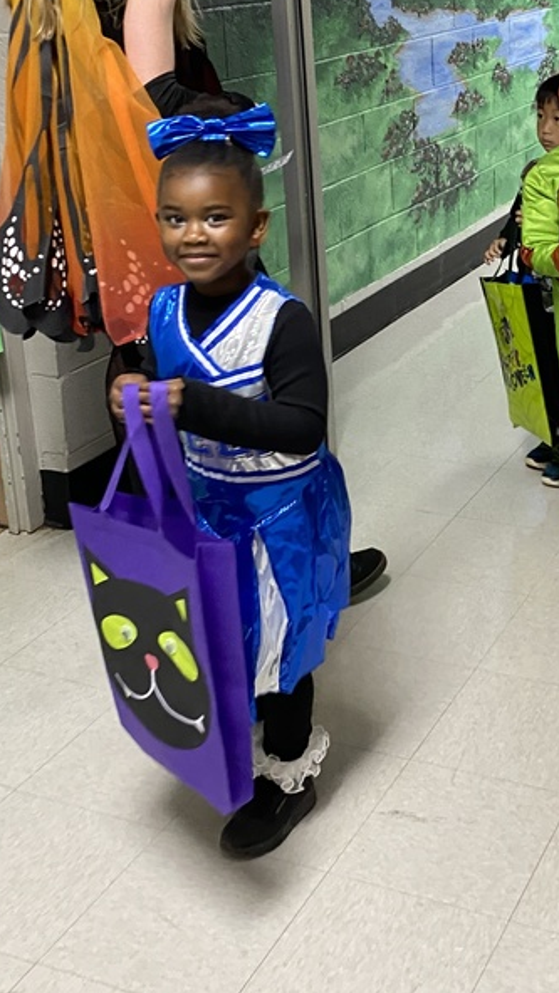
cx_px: 492
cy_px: 270
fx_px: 1291
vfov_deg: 41.1
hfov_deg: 23.8
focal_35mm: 49
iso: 200
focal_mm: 4.25
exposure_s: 1/60
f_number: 1.8
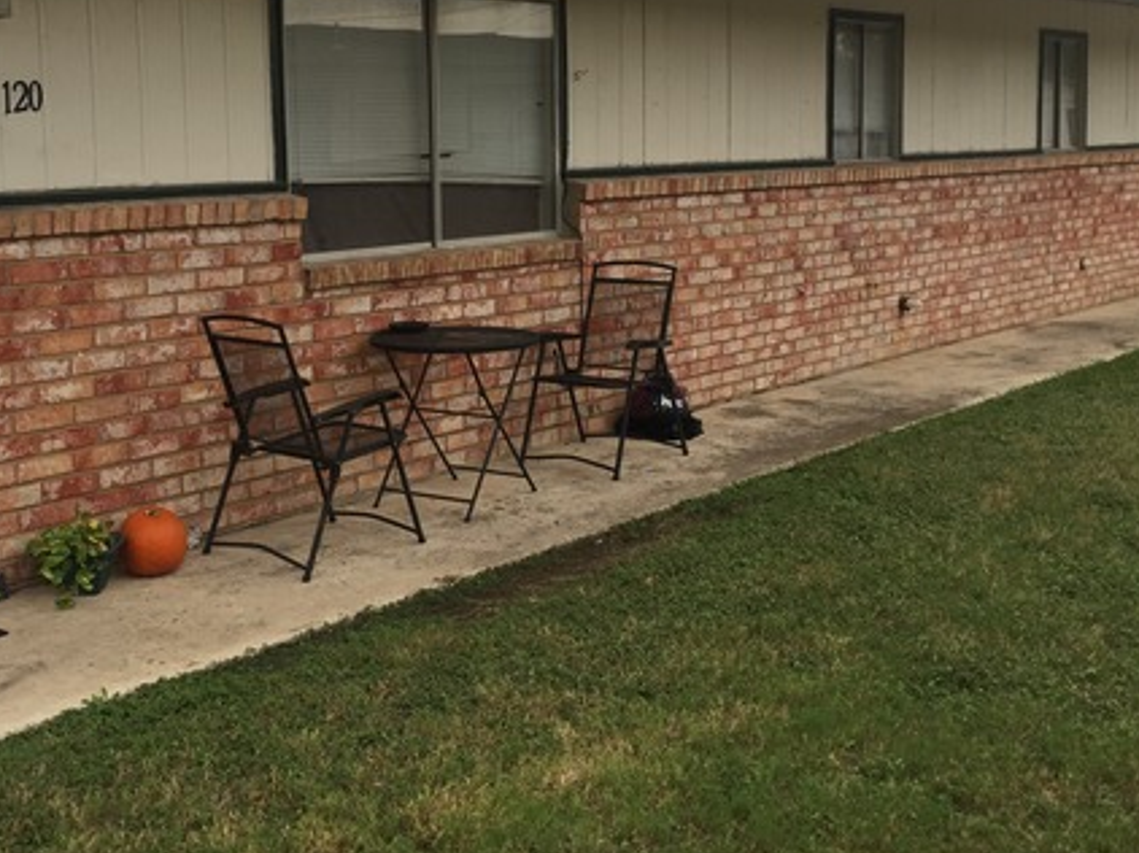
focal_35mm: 44
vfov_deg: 32.6
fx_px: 1447
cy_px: 305
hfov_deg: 42.7
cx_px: 443
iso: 32
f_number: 2.2
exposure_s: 1/186
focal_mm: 4.15
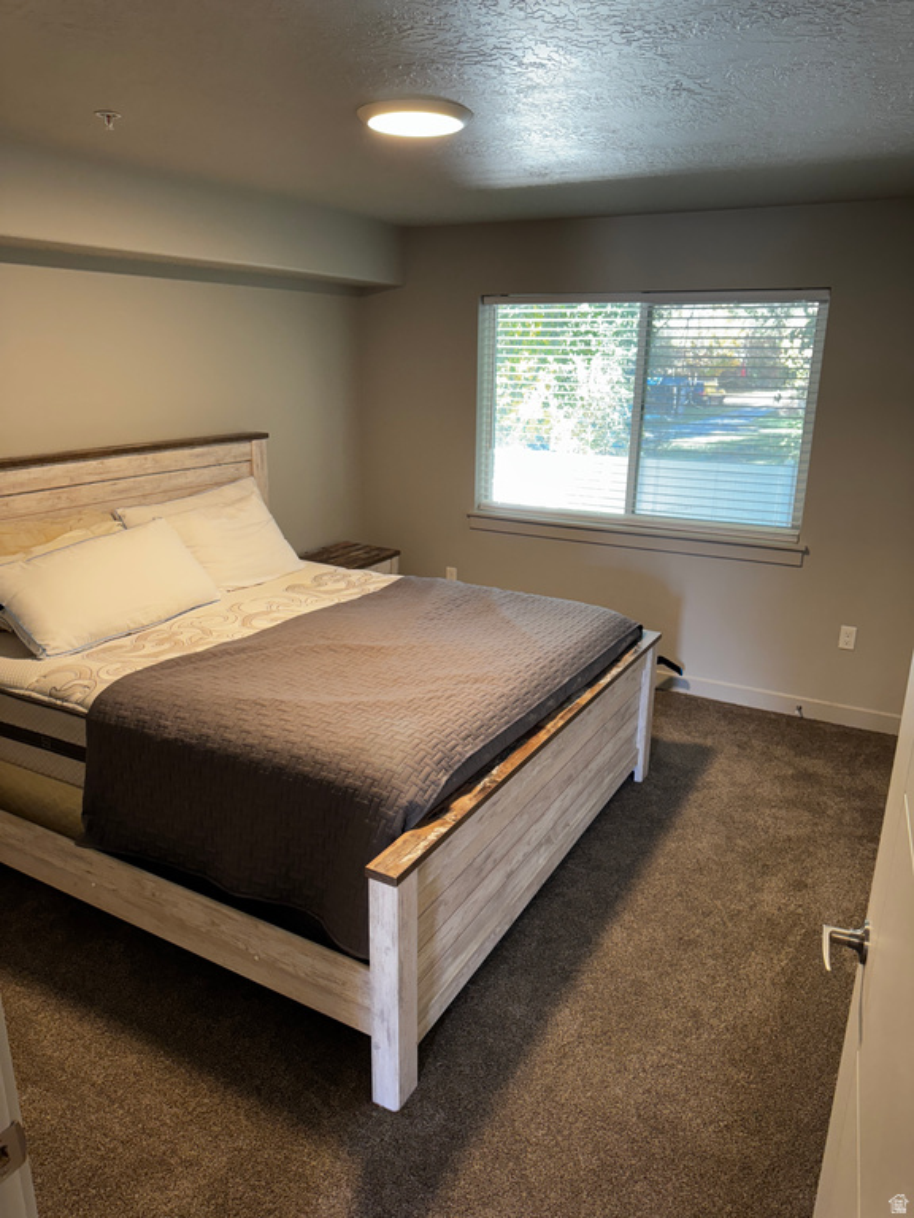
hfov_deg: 56.8
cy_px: 609
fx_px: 845
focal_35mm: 24
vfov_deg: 71.6
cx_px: 457
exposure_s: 1/120
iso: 200
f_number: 1.78
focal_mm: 6.76
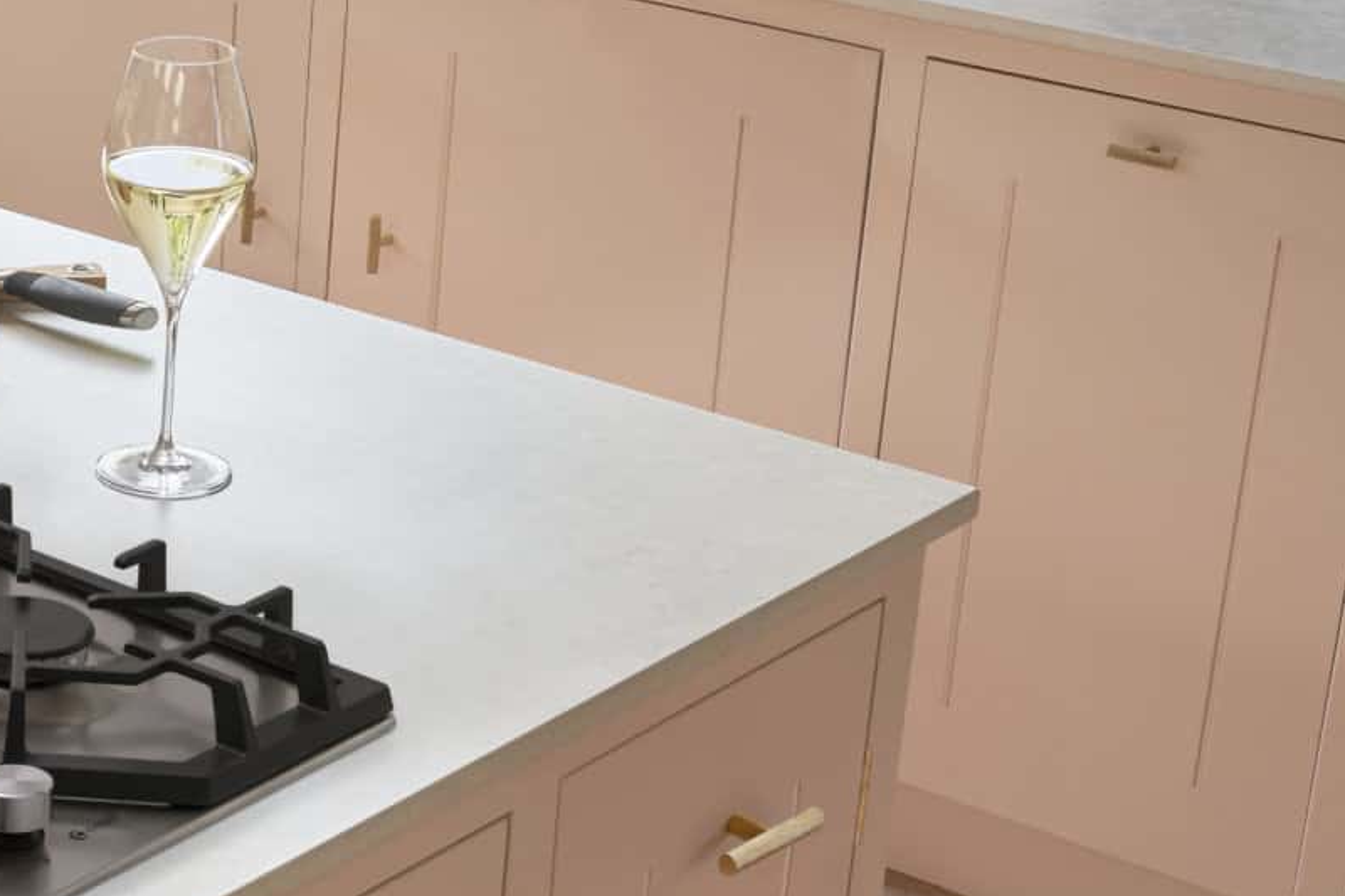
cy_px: 393
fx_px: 3548
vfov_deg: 14.4
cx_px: -279
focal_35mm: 95
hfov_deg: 20.1
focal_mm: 38
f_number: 10
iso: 64
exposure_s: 1/8
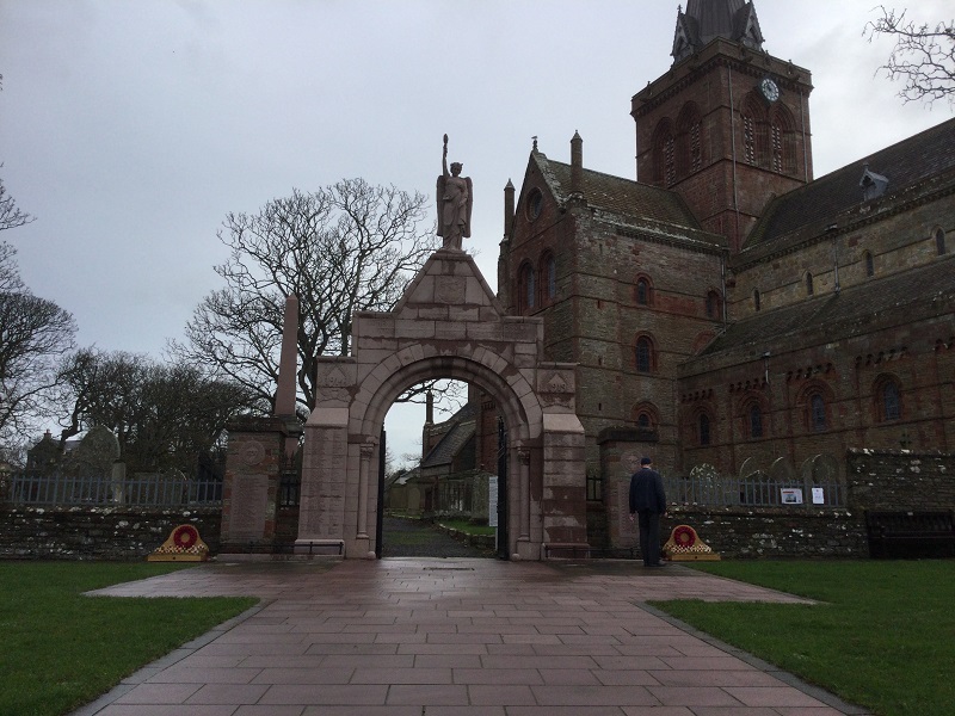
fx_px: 855
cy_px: 358
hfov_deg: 58.4
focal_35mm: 31
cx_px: 478
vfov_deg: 45.4
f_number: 2.4
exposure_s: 1/506
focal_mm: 3.3
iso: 25
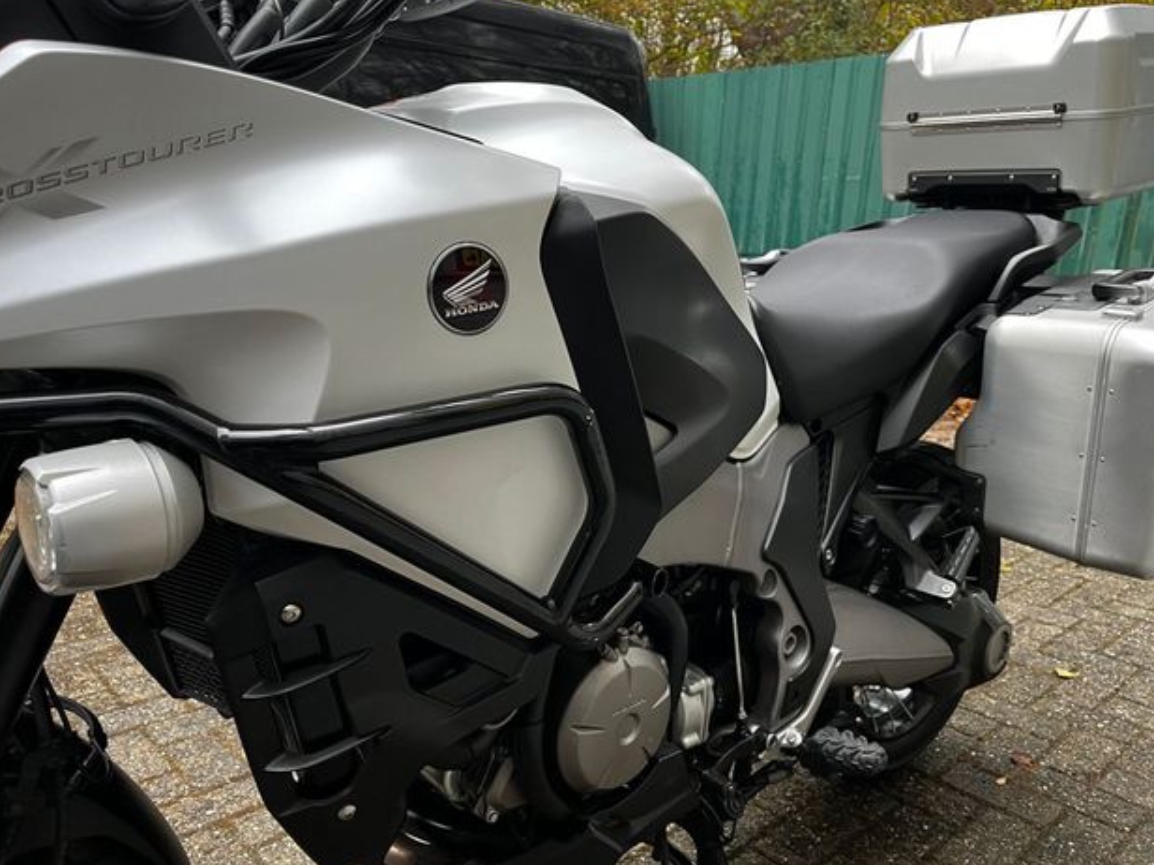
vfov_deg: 51.4
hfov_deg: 65.3
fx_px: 900
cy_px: 432
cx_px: 583
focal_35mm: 27
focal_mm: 5.1
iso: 125
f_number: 1.6
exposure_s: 1/71
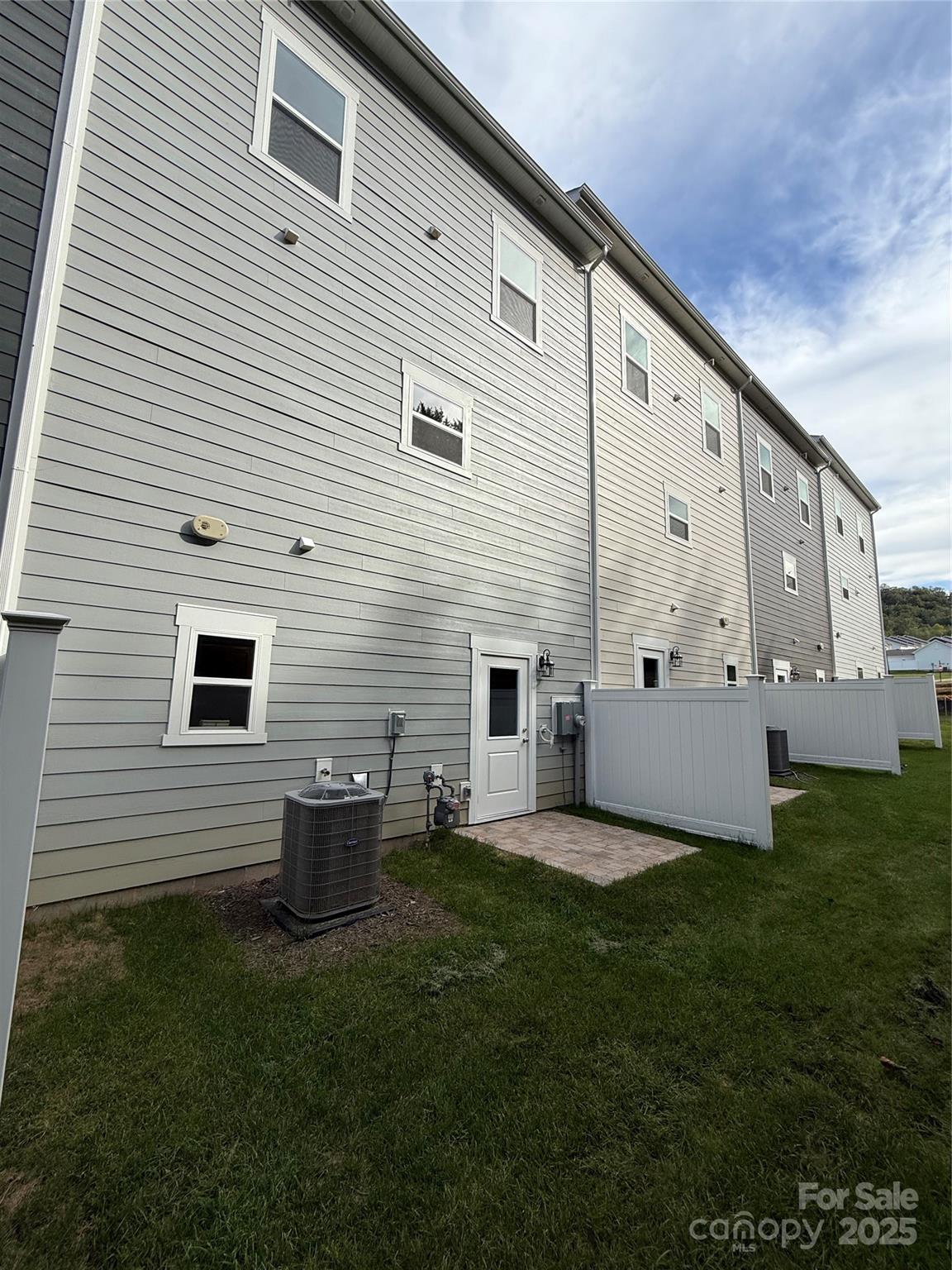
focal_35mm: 14
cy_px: 635
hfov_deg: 85.7
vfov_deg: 102.1
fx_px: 513
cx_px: 476
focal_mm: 2.22
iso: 50
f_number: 2.2
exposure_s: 1/1399
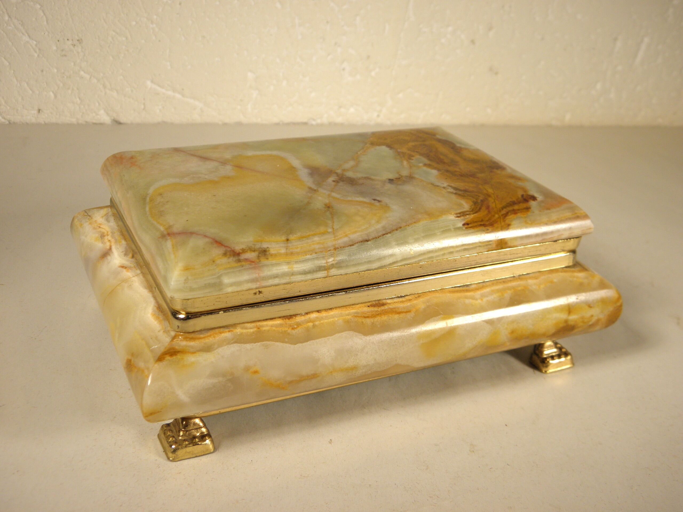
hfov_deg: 47.9
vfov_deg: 36.8
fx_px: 769
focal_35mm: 39
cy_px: 256
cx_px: 342
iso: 100
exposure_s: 1/80
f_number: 3.8
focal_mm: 7.1
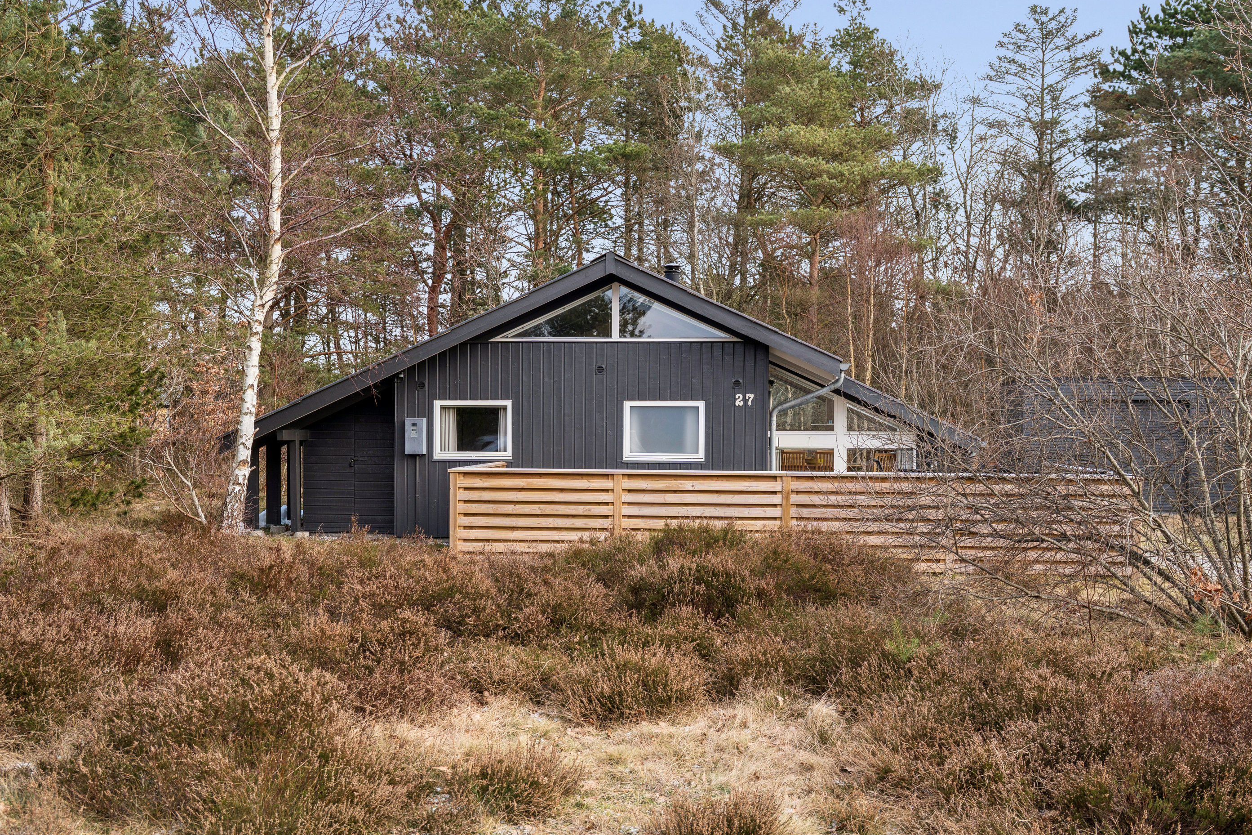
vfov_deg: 31.9
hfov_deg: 46.4
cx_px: 624
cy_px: 440
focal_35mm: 42
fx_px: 1460
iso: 125
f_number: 5
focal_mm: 39
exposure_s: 1/160
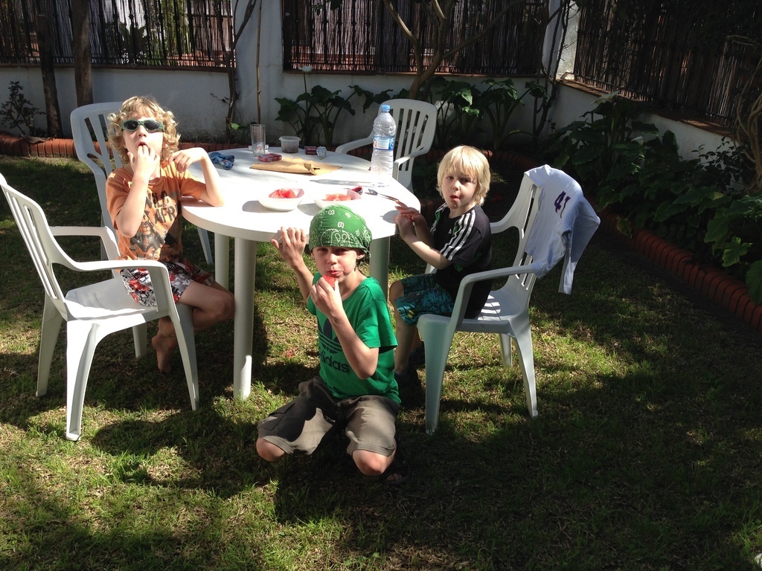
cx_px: 381
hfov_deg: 55.4
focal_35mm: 33
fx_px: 726
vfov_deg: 42.9
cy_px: 286
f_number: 2.4
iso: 50
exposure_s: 1/874
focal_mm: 4.12
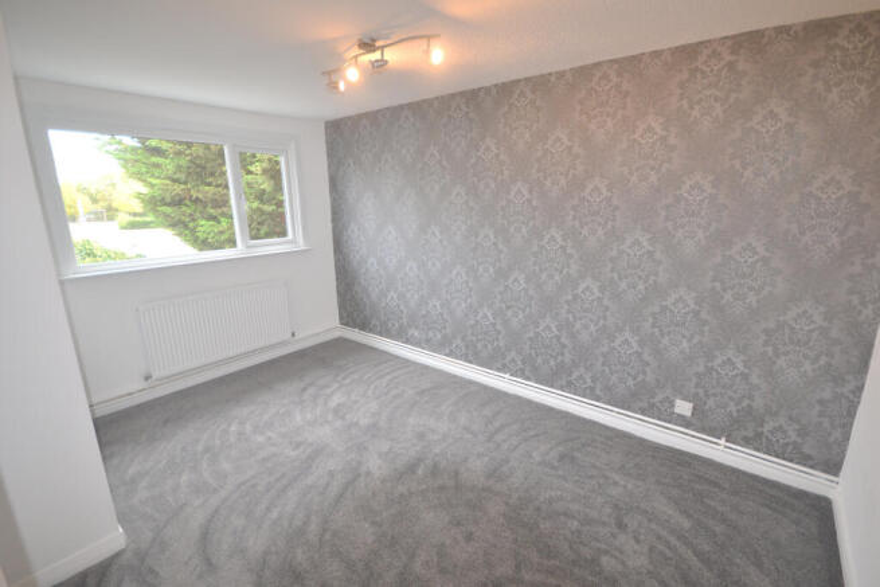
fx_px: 367
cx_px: 440
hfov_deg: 100.4
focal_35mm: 15
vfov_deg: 77.4
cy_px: 294
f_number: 4
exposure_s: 1/60
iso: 560
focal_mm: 10
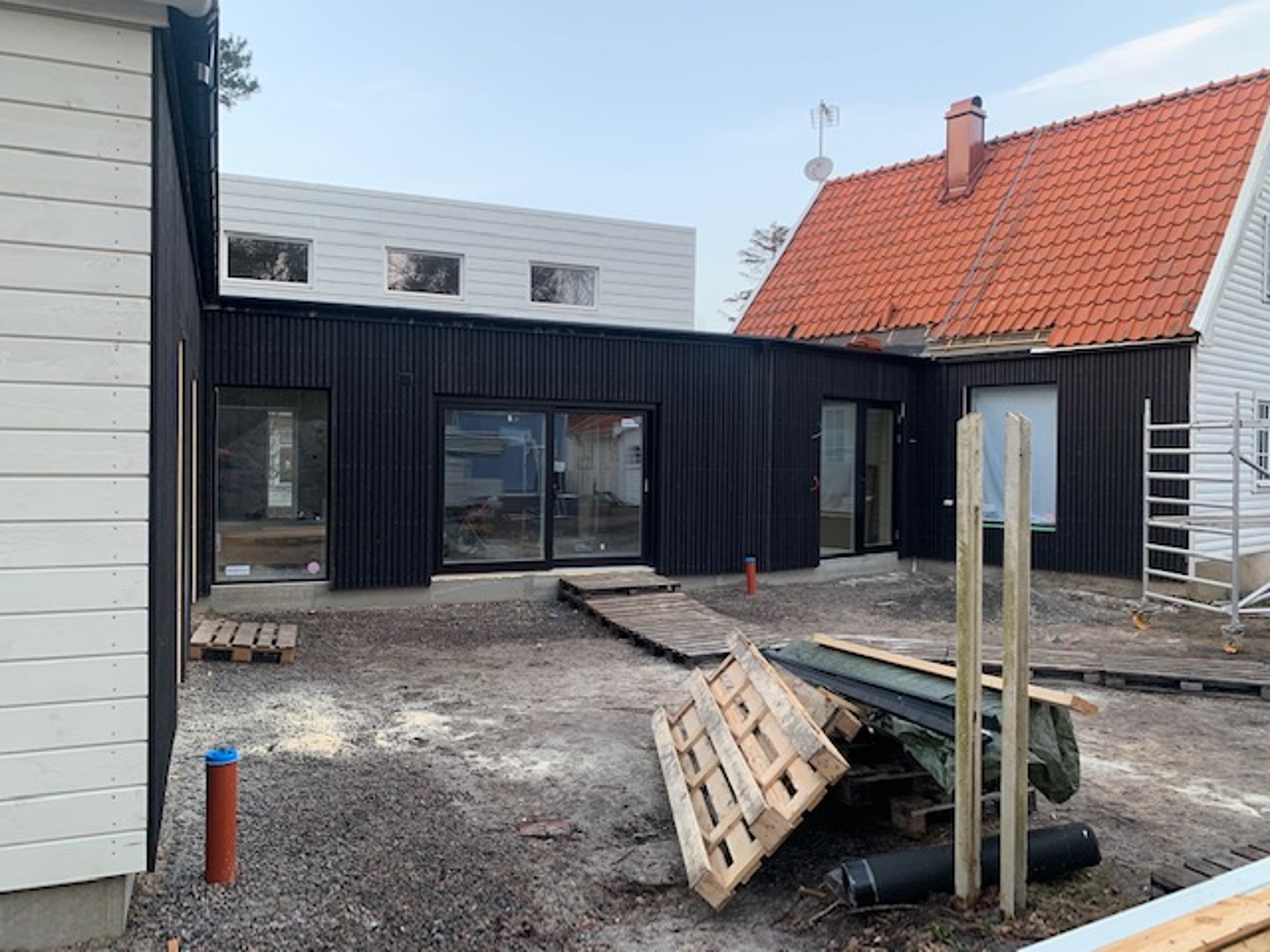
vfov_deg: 53.1
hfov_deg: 67.3
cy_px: 476
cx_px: 635
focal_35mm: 26
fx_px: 954
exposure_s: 1/91
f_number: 1.8
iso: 100
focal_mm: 4.25
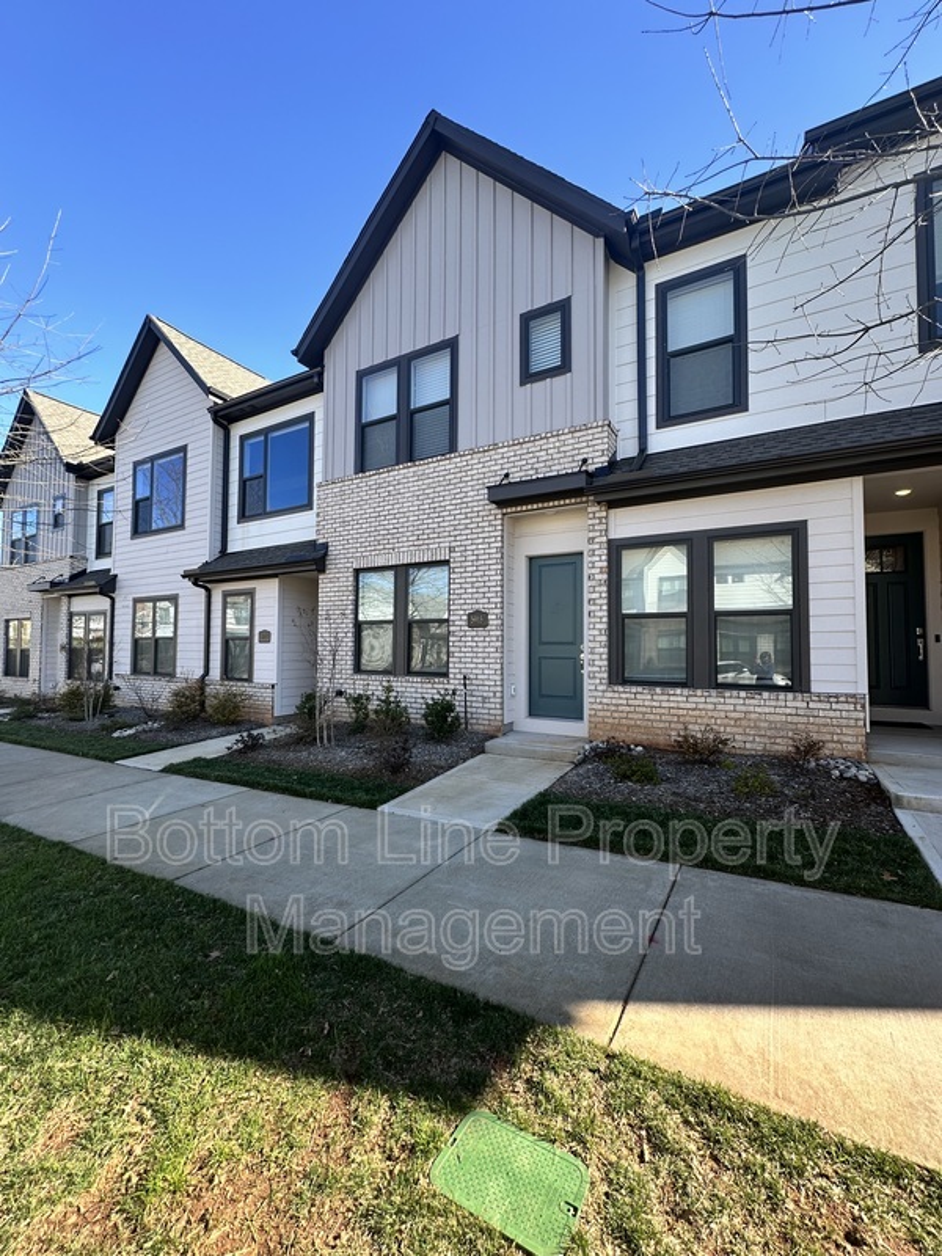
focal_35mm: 14
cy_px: 628
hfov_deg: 85.7
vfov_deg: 102.1
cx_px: 471
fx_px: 508
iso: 40
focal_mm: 2.22
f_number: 2.2
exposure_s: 1/335
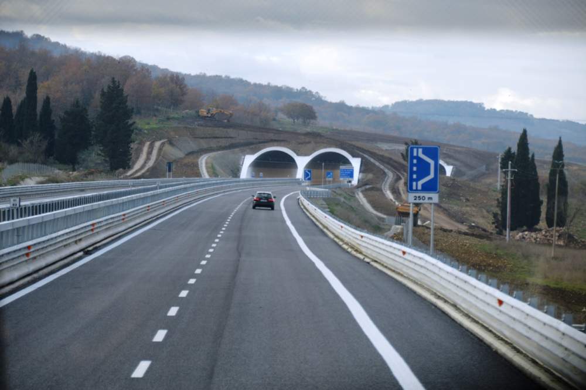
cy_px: 195
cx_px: 293
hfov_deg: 14.4
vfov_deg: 9.6
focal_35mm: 142
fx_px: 2318
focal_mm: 95
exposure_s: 1/160
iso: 100
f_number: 6.3
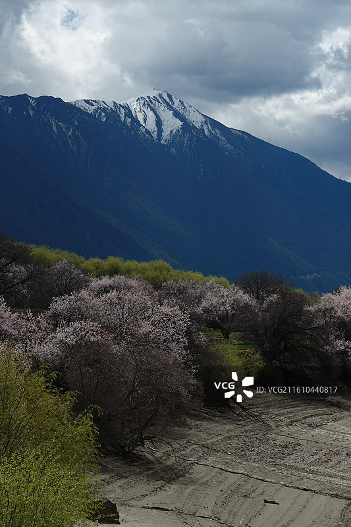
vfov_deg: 17.8
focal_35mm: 115
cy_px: 264
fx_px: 1682
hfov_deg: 11.9
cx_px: 176
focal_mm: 41.93
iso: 125
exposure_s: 1/1000
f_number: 7.1
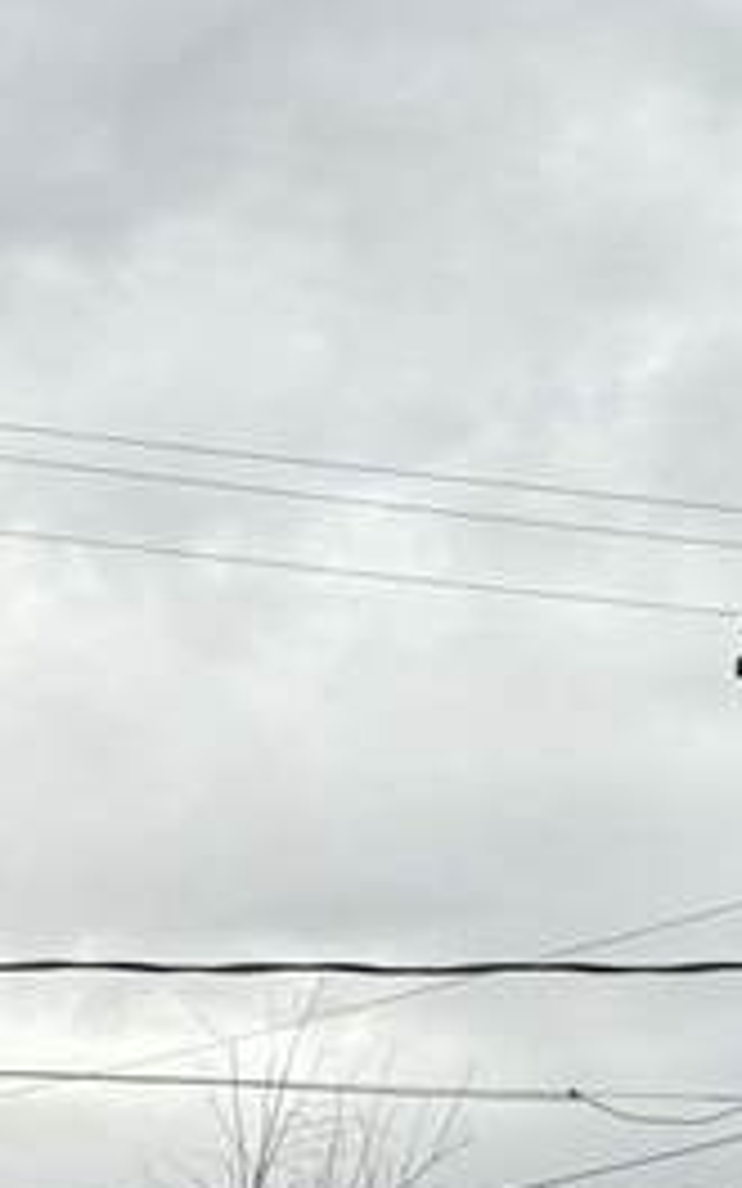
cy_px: 1899
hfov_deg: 5.3
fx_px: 7992
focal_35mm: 247
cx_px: -324
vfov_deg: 8.3
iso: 64
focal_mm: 6.76
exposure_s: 1/5208
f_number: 1.78
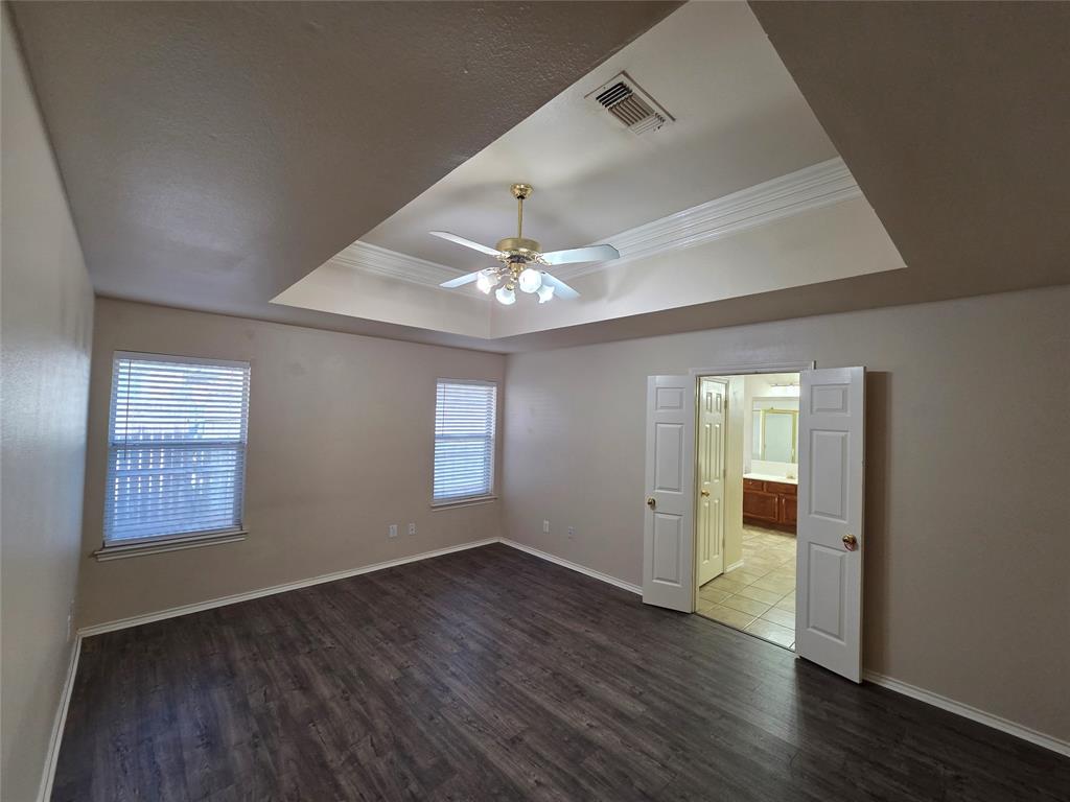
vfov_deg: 89.9
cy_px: 401
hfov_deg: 106.2
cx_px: 535
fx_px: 402
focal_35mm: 13
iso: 160
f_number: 2.2
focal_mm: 2.2
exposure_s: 1/60
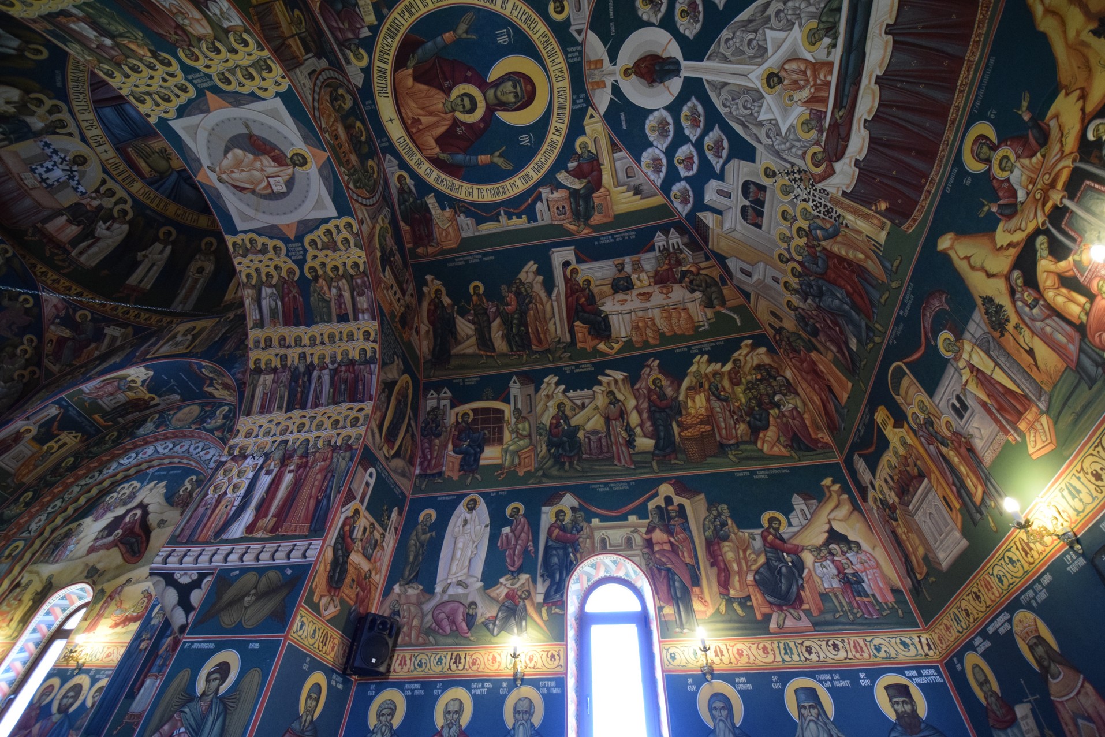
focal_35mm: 15
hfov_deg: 100.4
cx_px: 552
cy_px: 368
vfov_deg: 77.3
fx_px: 460
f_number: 3.5
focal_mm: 10
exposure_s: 1/60
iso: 2500
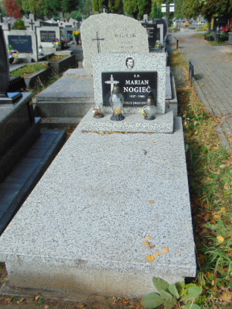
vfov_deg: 54.0
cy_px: 156
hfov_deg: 41.8
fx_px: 304
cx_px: 124
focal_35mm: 34
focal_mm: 4.5
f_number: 3
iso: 80
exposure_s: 1/640
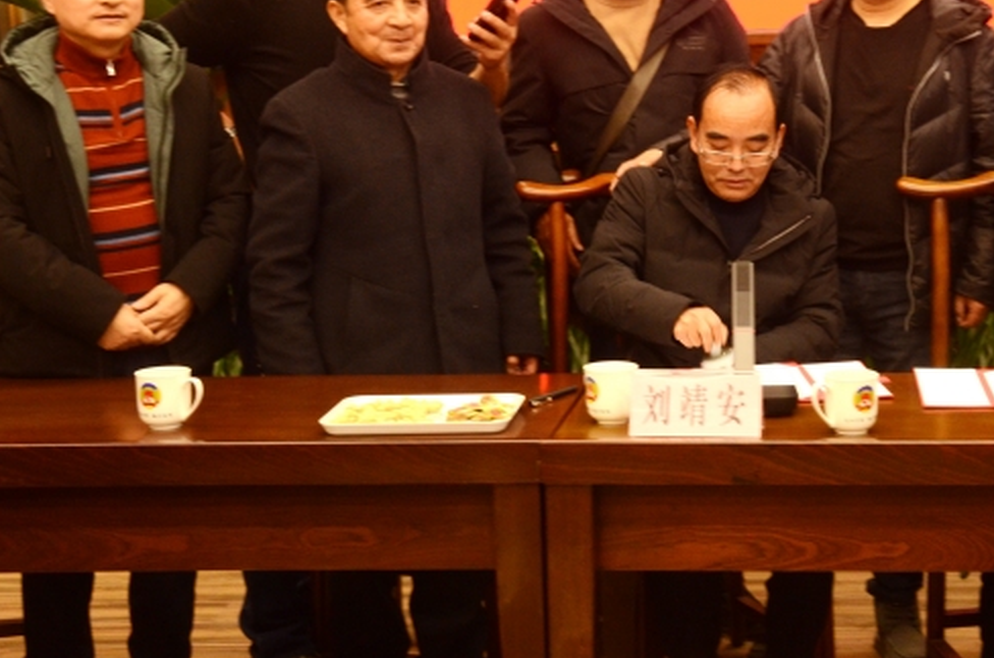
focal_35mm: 64
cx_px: 768
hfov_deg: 30.8
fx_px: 1763
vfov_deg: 21.0
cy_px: 181
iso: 1000
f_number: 6.3
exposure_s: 1/40
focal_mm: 26
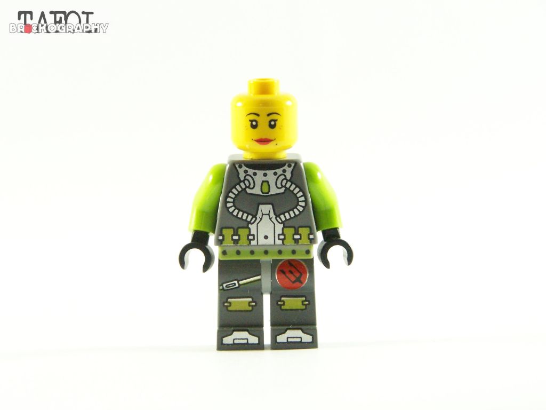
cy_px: 205
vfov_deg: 12.7
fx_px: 1845
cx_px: 273
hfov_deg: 16.8
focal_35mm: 117
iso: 400
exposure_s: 1/60
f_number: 4
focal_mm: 19.4
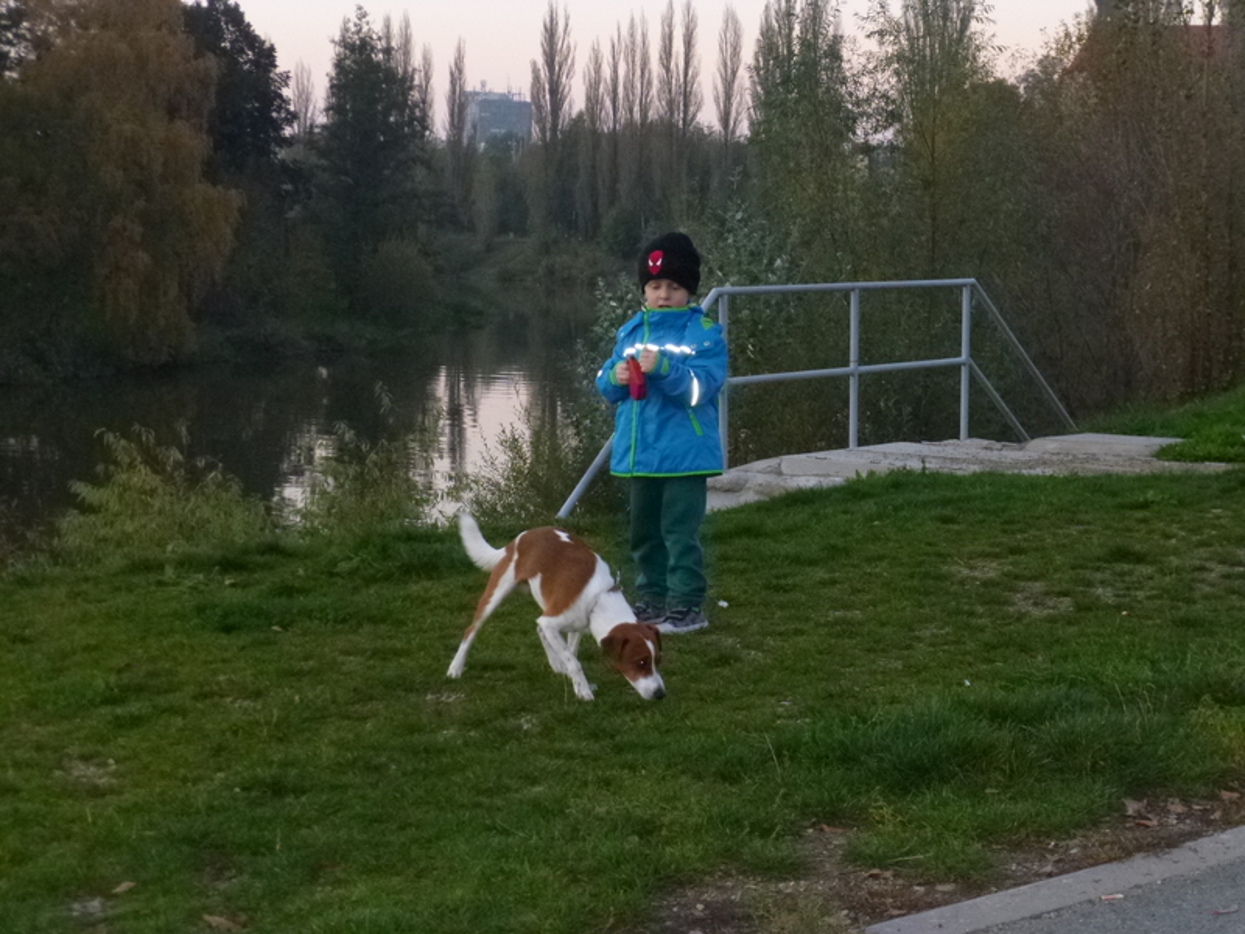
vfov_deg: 24.4
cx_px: 622
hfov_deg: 32.2
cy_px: 467
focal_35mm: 60
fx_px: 2158
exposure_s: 1/60
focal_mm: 10.7
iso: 400
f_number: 4.3
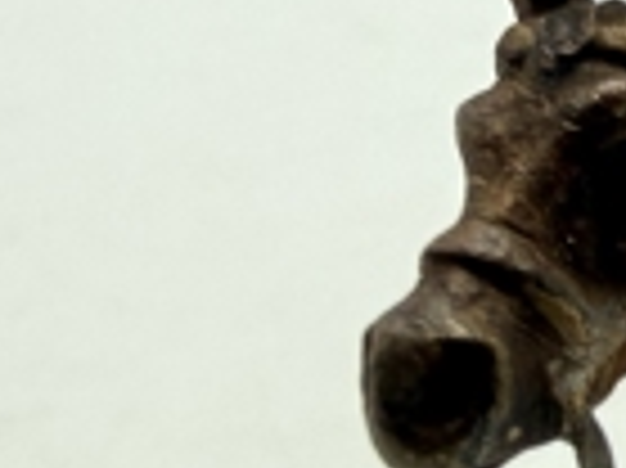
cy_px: 392
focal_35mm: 138
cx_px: 1225
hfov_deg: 12.7
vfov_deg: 10.7
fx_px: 2493
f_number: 2.2
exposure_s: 1/100
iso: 50
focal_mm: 2.22
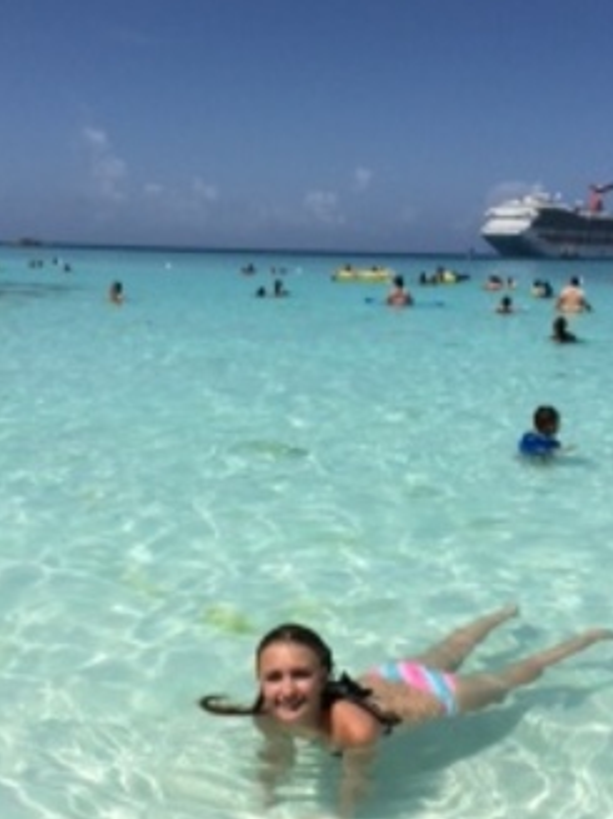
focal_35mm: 44
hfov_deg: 32.8
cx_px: 365
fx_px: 1040
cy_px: 463
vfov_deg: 42.9
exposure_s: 1/6849
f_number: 2.2
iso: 40
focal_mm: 4.12
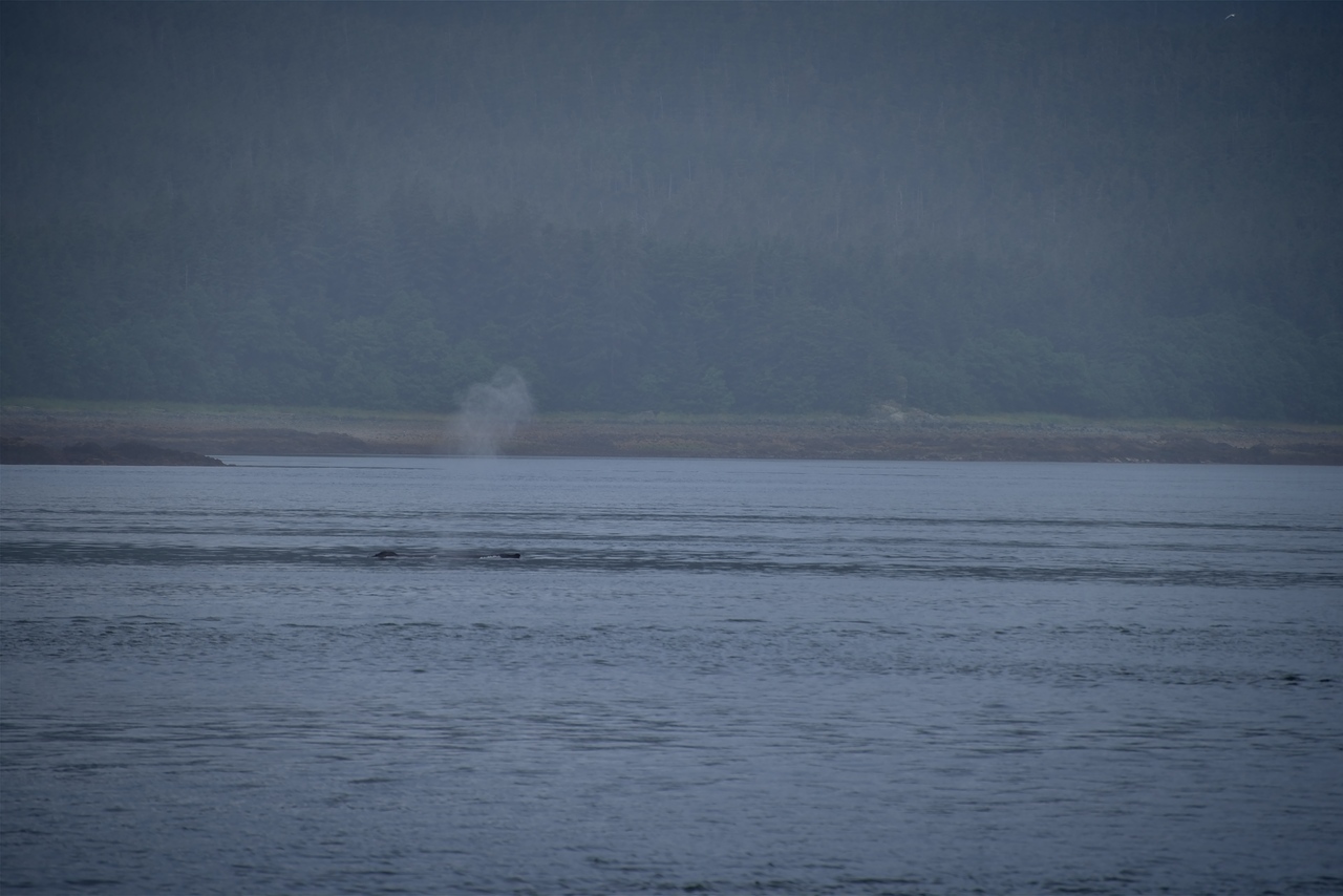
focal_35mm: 300
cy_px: 448
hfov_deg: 6.9
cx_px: 672
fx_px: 11193
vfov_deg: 4.6
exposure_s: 1/640
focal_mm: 300
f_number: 5.6
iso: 110
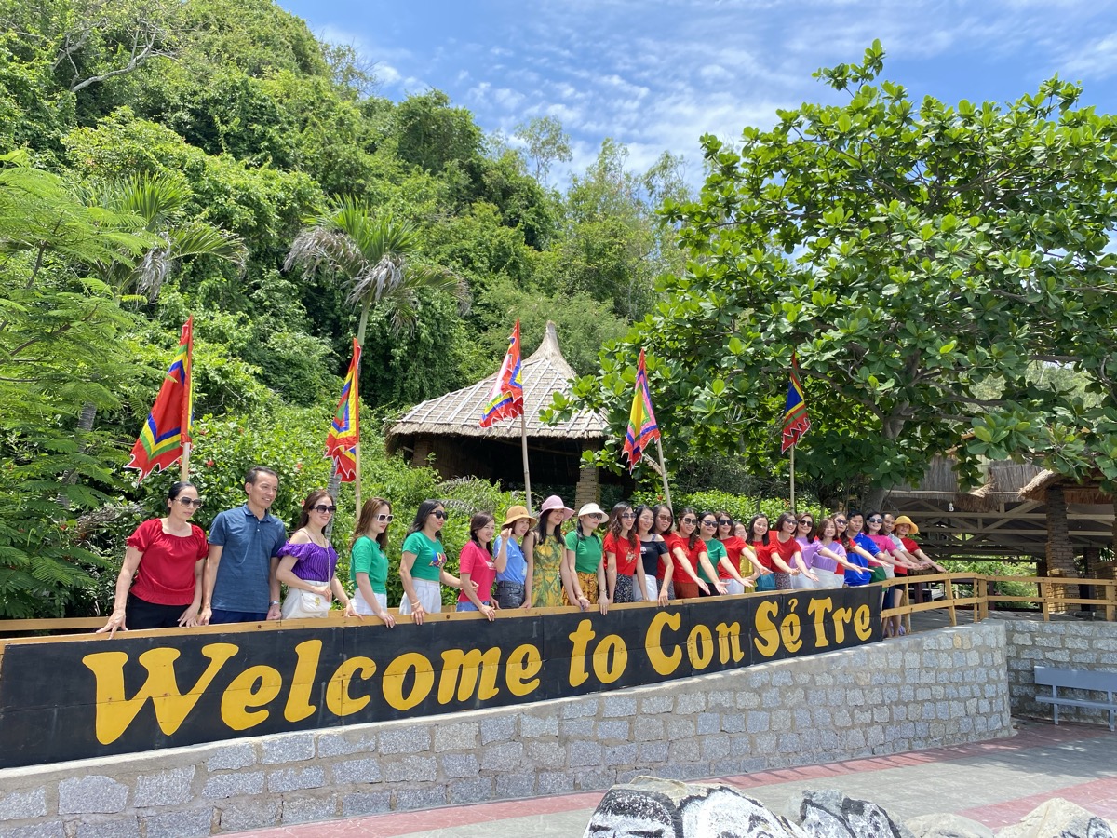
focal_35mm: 26
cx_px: 558
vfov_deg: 53.1
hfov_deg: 67.3
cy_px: 419
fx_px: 839
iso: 32
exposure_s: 1/630
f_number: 1.8
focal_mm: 4.25
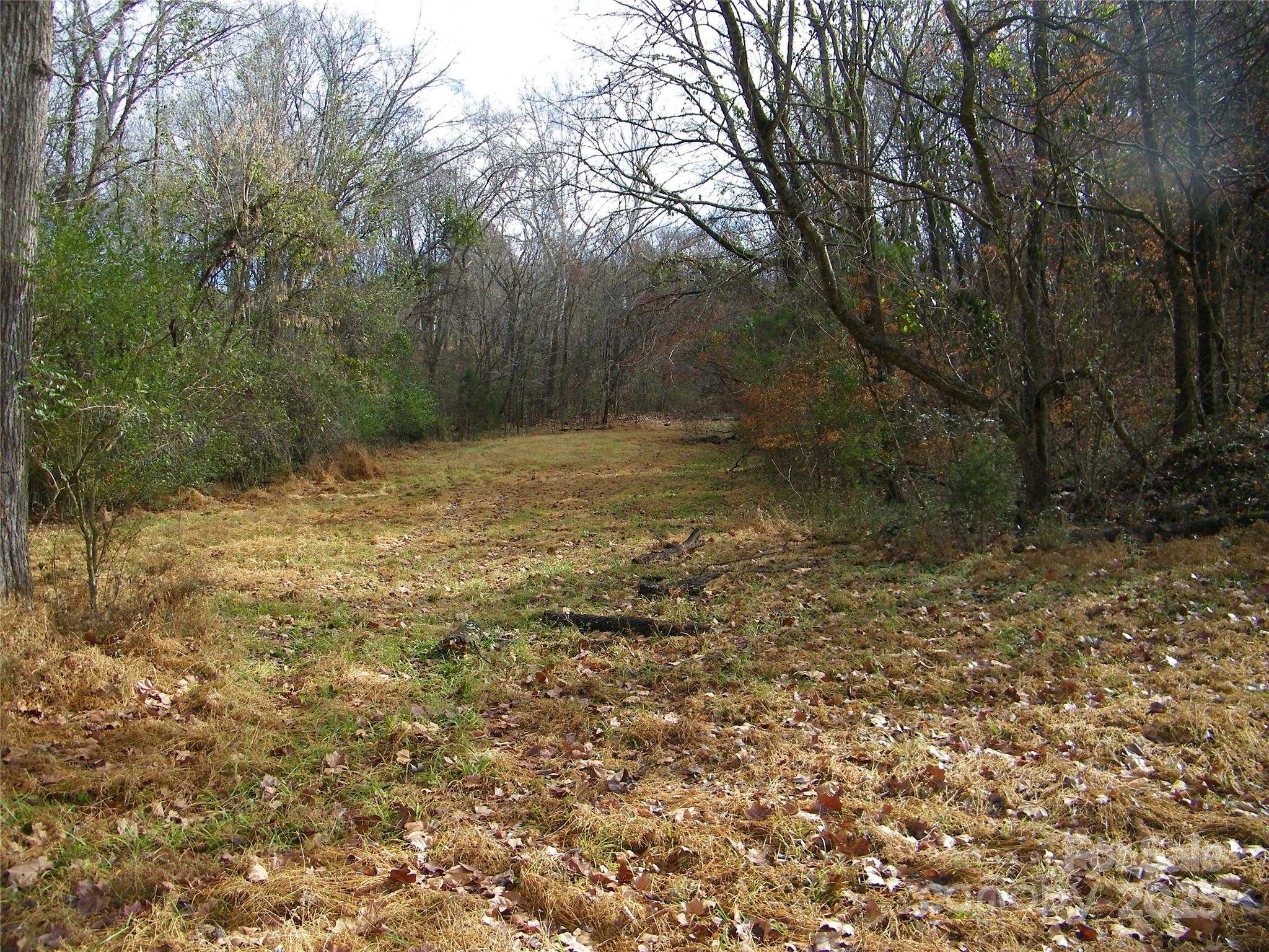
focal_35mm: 28
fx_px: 1026
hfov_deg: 63.4
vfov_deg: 49.7
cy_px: 476
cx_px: 634
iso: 80
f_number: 3.5
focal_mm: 5
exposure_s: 1/250
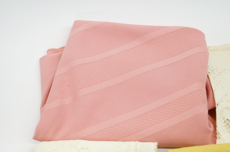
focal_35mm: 68
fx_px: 431
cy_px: 76
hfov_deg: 29.9
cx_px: 115
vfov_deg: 20.1
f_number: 5.6
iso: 3200
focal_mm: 45
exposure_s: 1/80
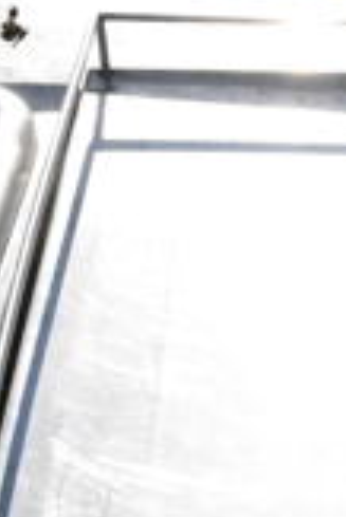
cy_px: 428
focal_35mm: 101
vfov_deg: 19.9
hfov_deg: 11.5
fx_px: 1453
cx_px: 803
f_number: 22
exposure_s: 1/2000
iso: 6400
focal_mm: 18
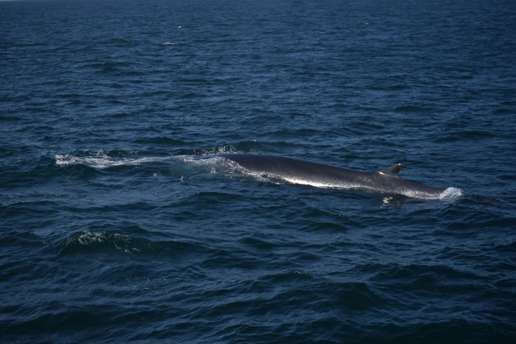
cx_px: 258
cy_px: 172
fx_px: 1182
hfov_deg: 24.6
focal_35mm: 82
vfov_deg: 16.6
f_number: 4
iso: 200
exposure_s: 1/4000
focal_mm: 55
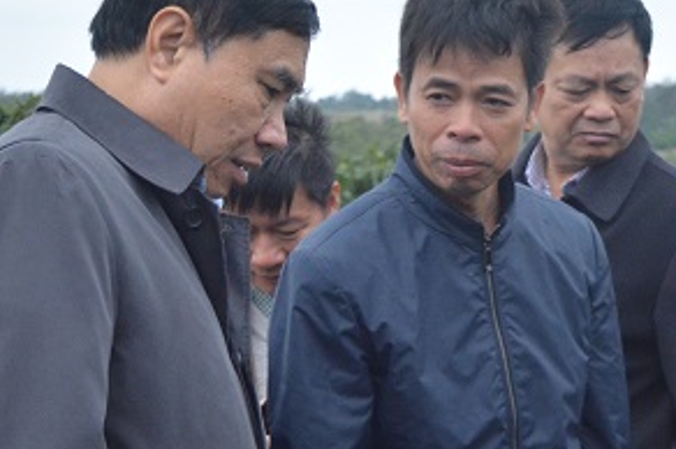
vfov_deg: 11.4
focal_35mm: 119
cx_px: 627
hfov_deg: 16.9
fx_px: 2239
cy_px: 341
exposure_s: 1/2500
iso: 1600
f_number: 4.2
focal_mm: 29
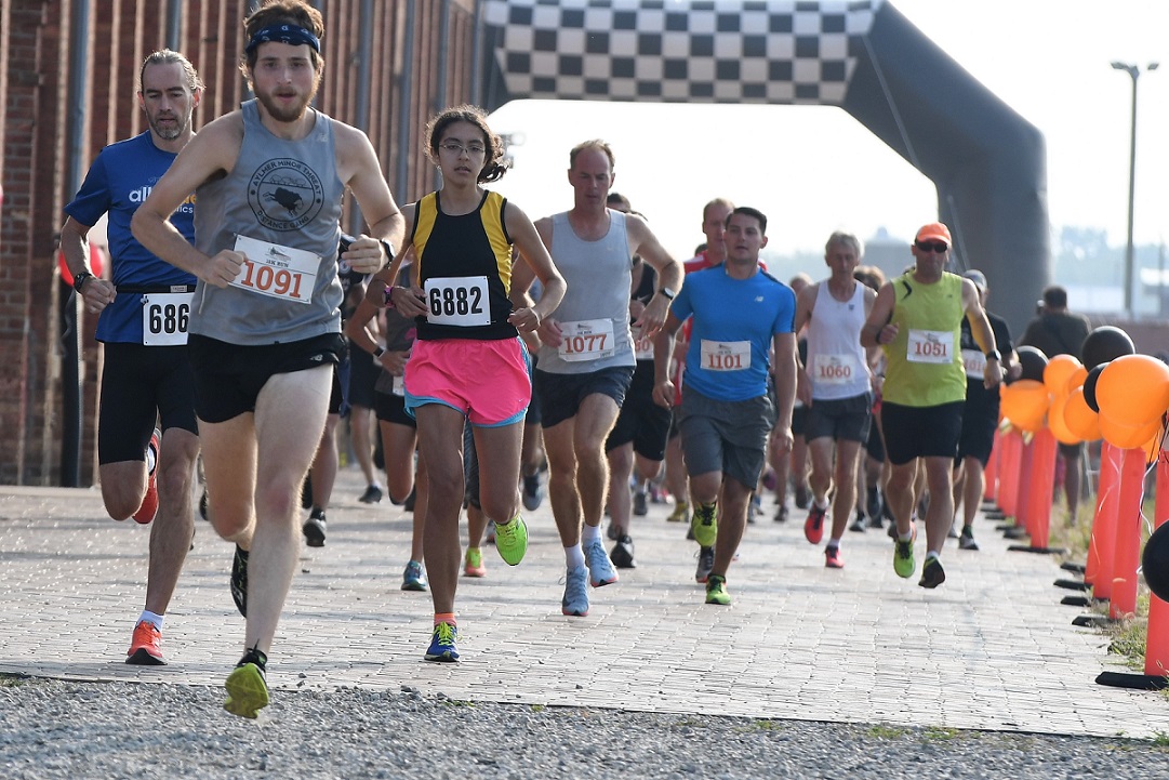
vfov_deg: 5.6
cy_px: 390
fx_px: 8037
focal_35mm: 248
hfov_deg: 8.3
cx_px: 584
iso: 360
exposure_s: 1/1000
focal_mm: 165
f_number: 5
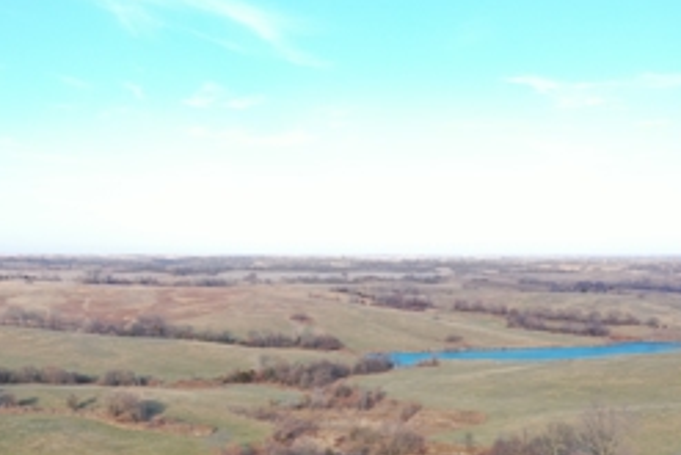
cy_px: 392
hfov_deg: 38.8
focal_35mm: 51
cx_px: 301
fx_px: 965
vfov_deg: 25.8
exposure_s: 1/200
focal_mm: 10.26
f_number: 5
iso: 100
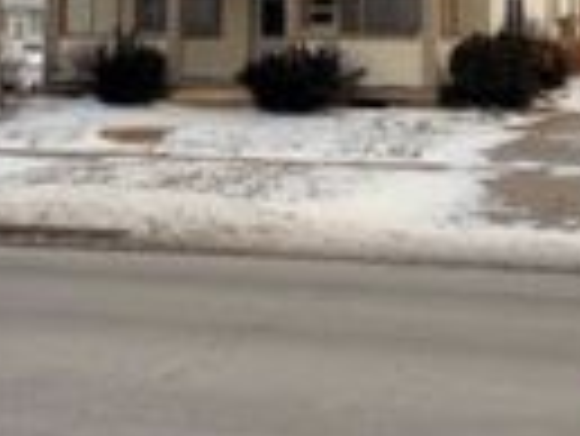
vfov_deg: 18.9
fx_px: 1258
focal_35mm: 75
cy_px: -49
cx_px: 418
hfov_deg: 25.7
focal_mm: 5
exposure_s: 1/1000
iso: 80
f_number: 3.7
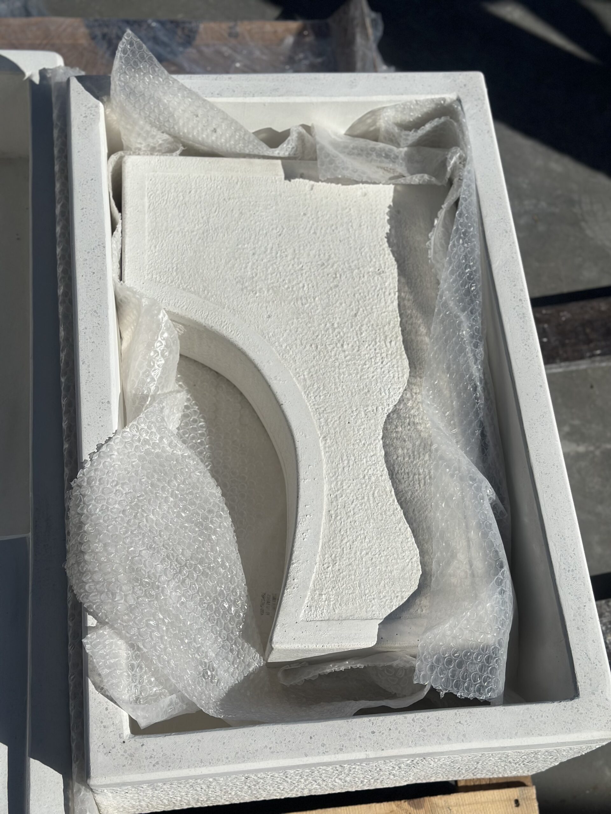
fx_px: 1130
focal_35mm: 48
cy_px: 407
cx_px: 306
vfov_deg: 39.7
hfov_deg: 30.3
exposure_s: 1/18868
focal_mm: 6.86
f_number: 1.78
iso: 80
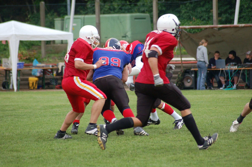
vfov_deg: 4.1
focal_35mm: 330
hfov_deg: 6.3
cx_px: 126
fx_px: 2306
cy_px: 84
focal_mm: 220
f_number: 5.3
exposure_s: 1/500
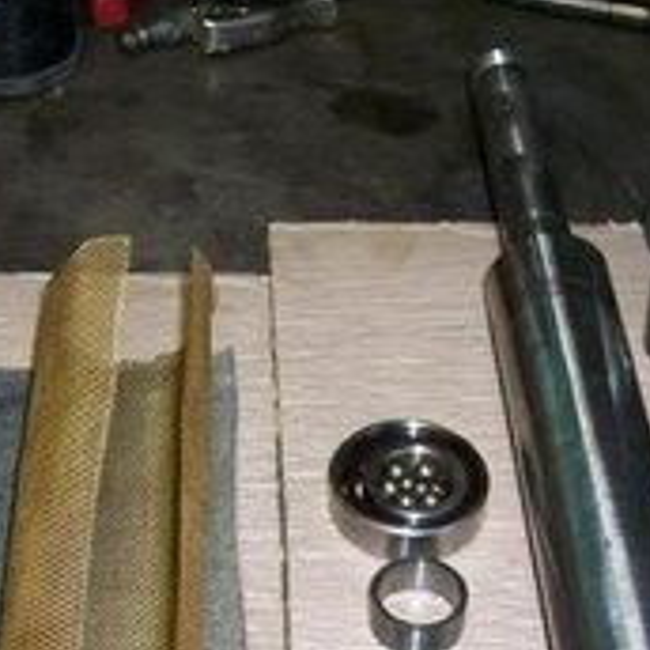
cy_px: 559
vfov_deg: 21.3
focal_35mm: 80
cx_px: 340
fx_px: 1700
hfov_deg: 21.7
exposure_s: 1/60
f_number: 2.8
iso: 100
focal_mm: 8
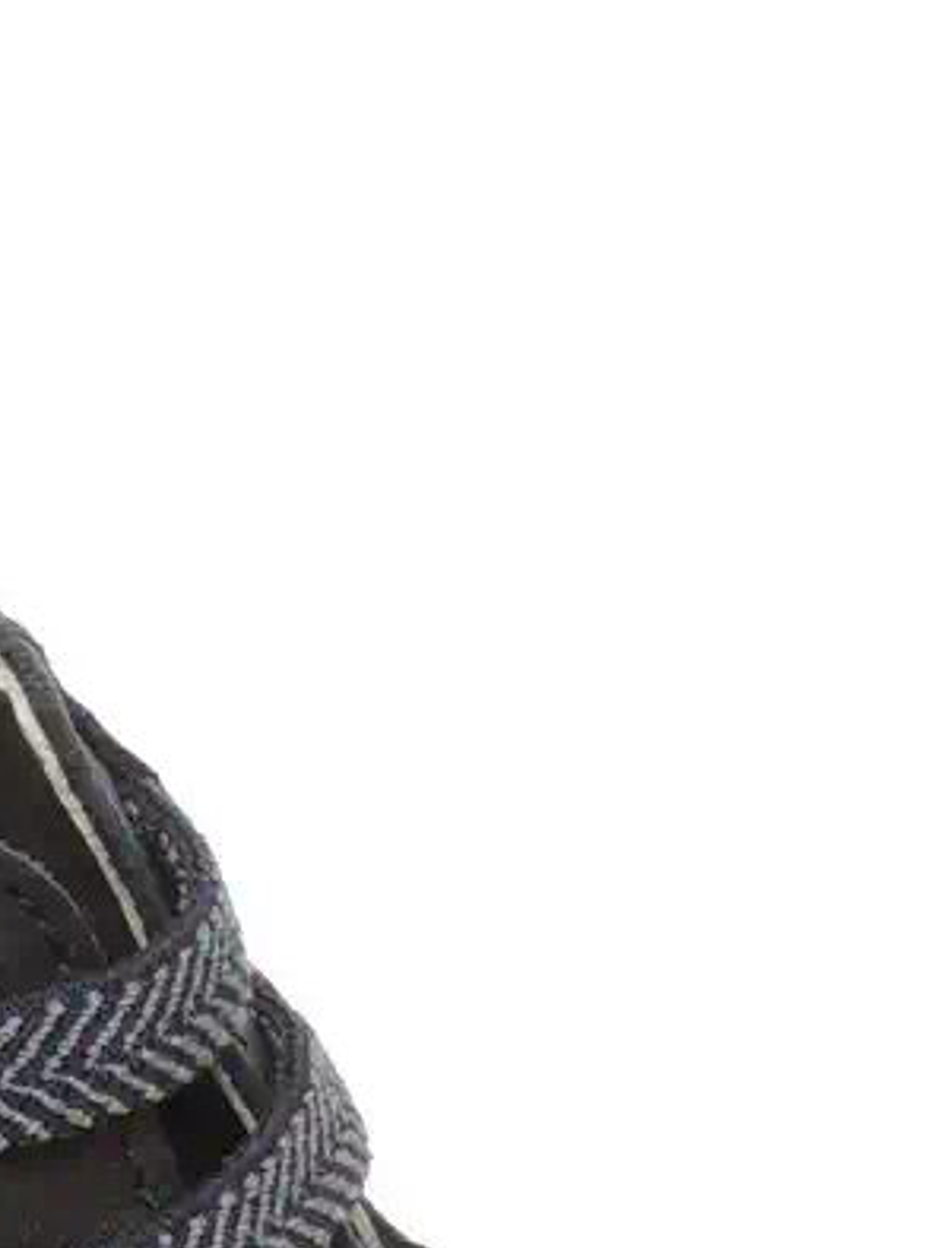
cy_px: 2699
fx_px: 16421
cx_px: 122
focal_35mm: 455
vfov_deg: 4.3
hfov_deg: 3.3
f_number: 4.2
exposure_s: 1/5
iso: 100
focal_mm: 18.7
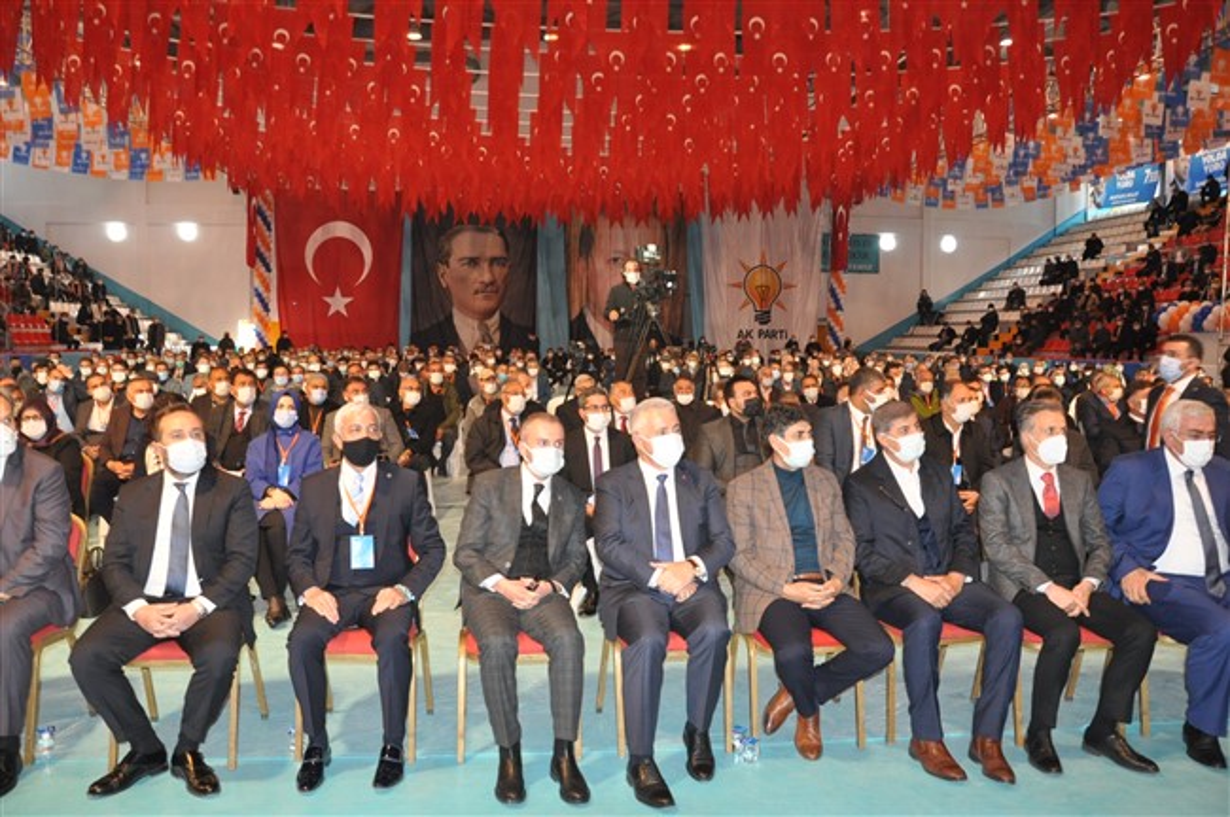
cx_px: 615
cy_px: 408
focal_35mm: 27
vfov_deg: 47.8
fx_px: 922
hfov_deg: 67.4
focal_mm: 18
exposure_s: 1/60
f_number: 4.5
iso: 1250
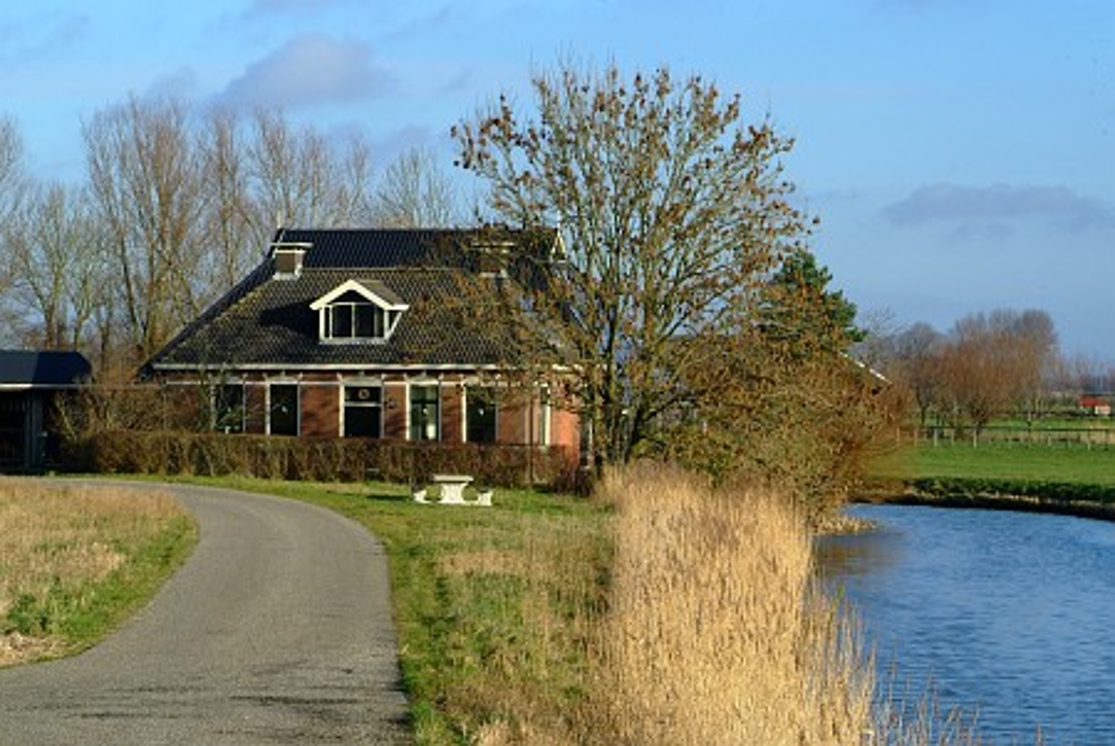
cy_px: 373
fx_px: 3968
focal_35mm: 128
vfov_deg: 10.7
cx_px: 558
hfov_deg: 16.0
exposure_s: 1/250
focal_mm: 85
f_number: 13
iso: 400
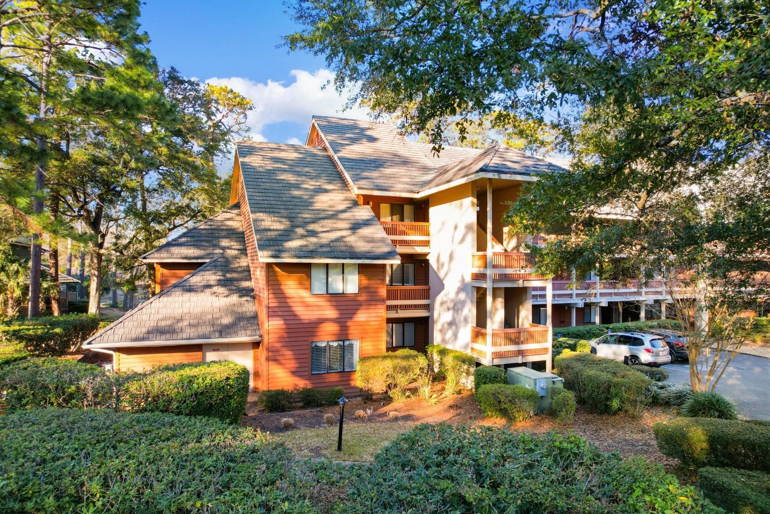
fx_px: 471
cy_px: 257
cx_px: 385
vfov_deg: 57.2
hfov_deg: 78.6
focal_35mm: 22
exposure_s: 1/30
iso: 100
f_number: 2.8
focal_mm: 8.38
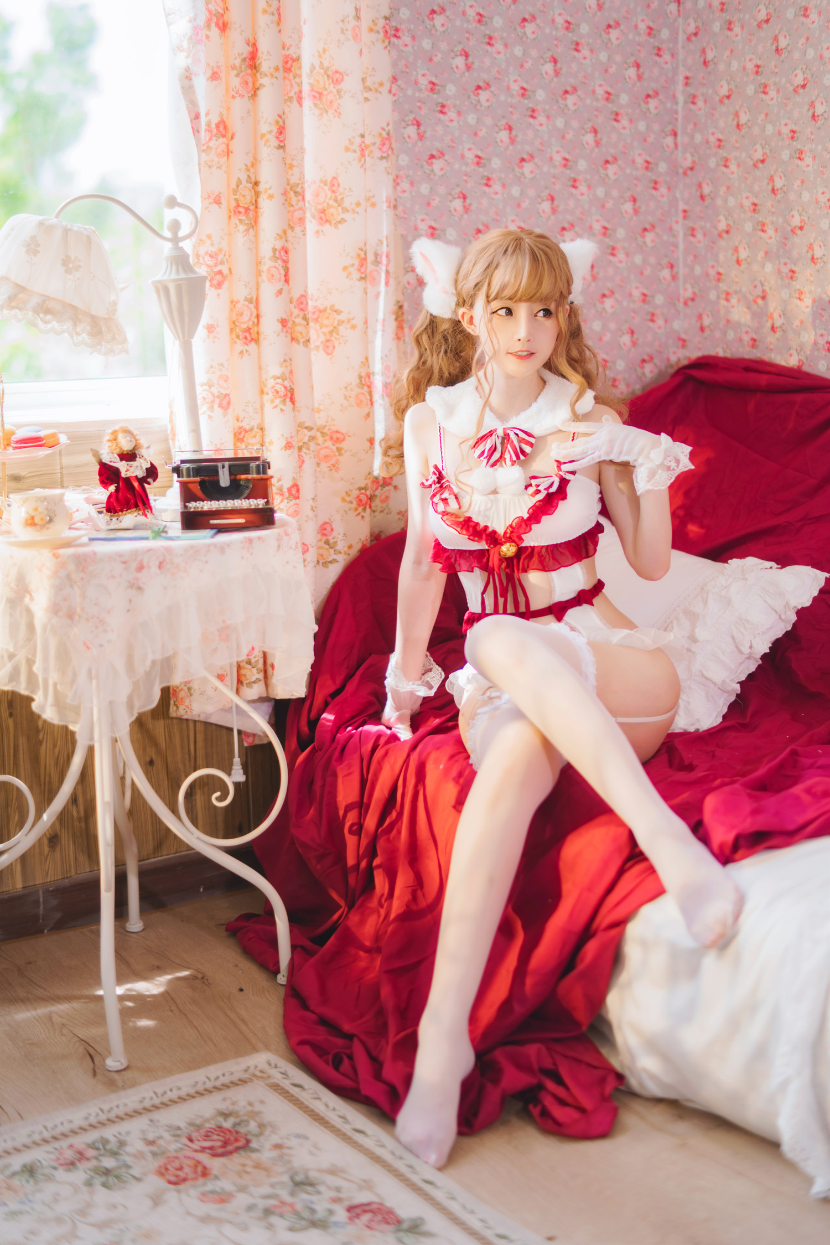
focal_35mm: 50
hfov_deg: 27.0
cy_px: 622
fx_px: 1728
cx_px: 415
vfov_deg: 39.6
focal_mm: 50
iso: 125
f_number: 1.6
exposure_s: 1/400
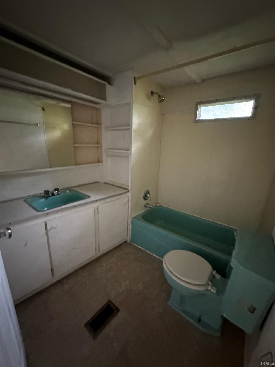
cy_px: 184
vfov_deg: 102.1
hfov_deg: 85.7
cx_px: 138
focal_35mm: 14
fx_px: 148
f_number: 2.2
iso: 1600
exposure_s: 1/30
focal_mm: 2.22
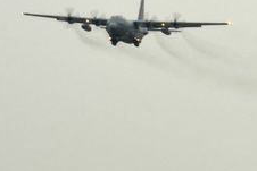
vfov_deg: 3.2
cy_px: 176
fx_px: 3079
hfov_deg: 4.7
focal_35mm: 431
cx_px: 406
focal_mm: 90
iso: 320
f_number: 20
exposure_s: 1/100
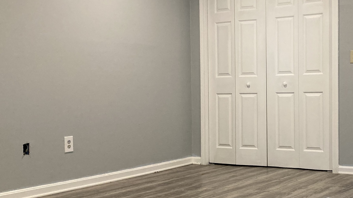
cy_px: 115
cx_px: 274
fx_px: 524
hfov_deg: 36.2
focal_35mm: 56
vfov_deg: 21.4
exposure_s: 1/60
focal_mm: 3.99
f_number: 1.8
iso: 200
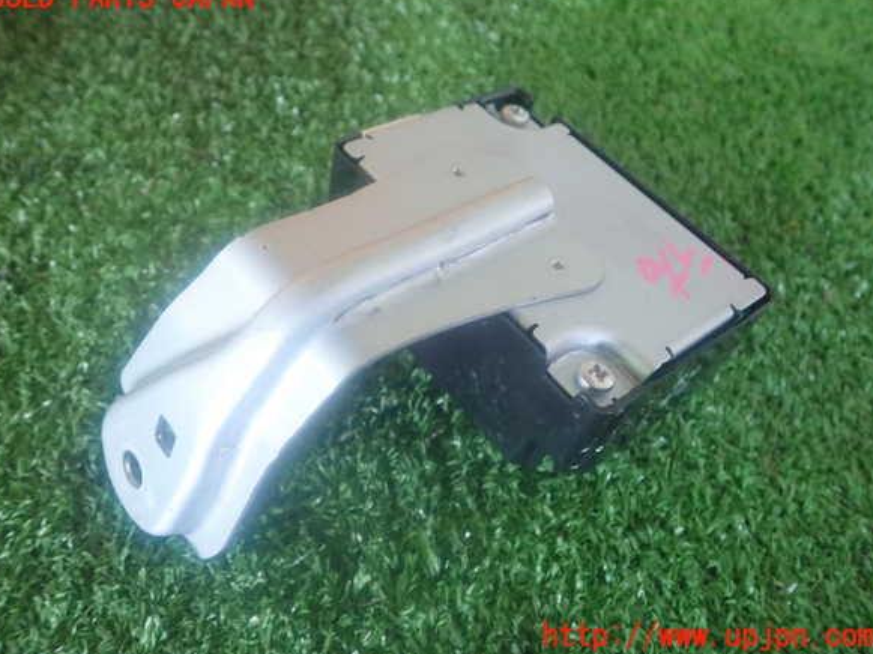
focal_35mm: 31
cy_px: 317
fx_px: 781
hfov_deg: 58.4
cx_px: 431
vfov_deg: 45.4
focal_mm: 5.5
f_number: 2.3
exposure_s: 1/30
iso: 800
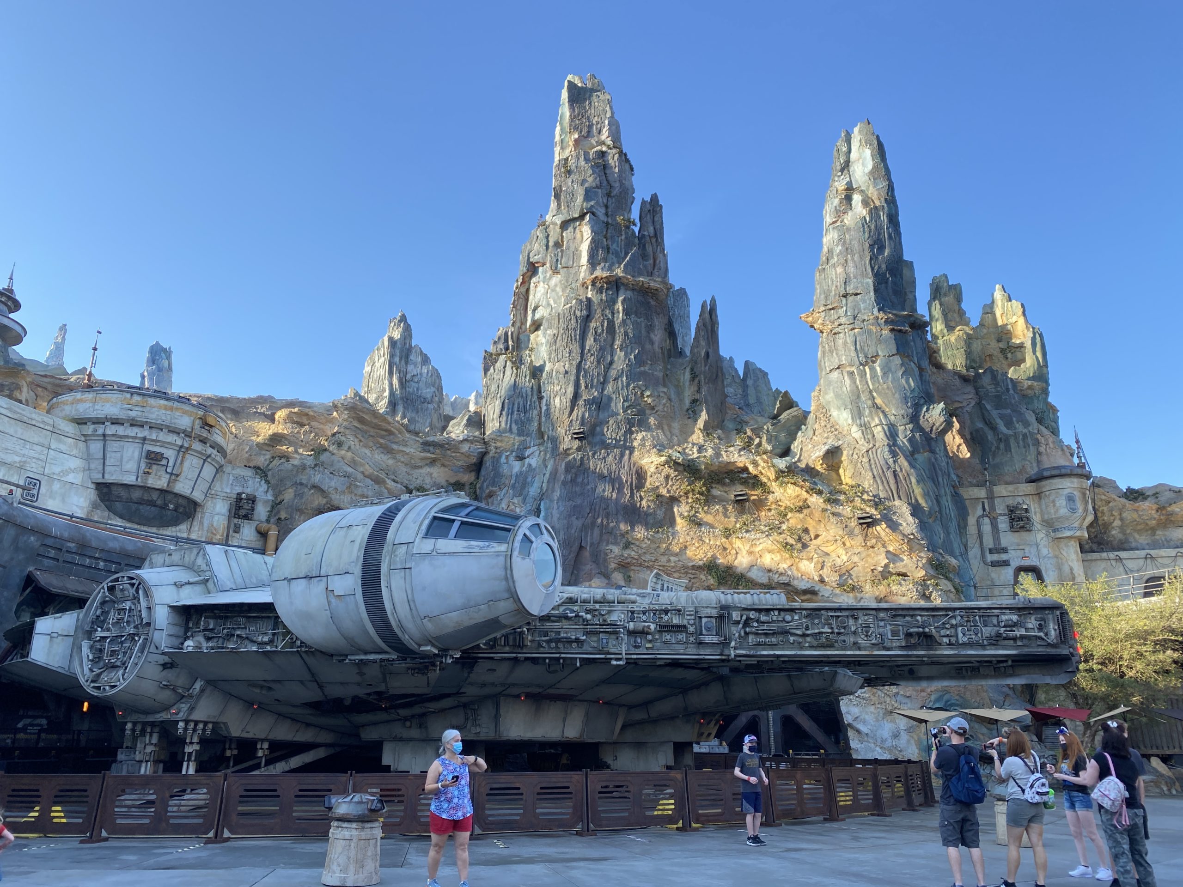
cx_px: 592
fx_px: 889
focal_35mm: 26
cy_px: 444
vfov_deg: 53.1
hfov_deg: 67.3
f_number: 1.8
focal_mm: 4.25
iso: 32
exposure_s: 1/335
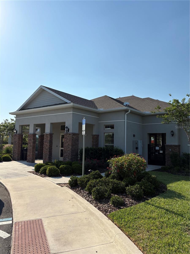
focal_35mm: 26
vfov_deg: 67.3
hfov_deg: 53.1
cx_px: 95
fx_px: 190
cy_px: 127
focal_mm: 5.96
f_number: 1.6
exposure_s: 1/6329
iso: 50
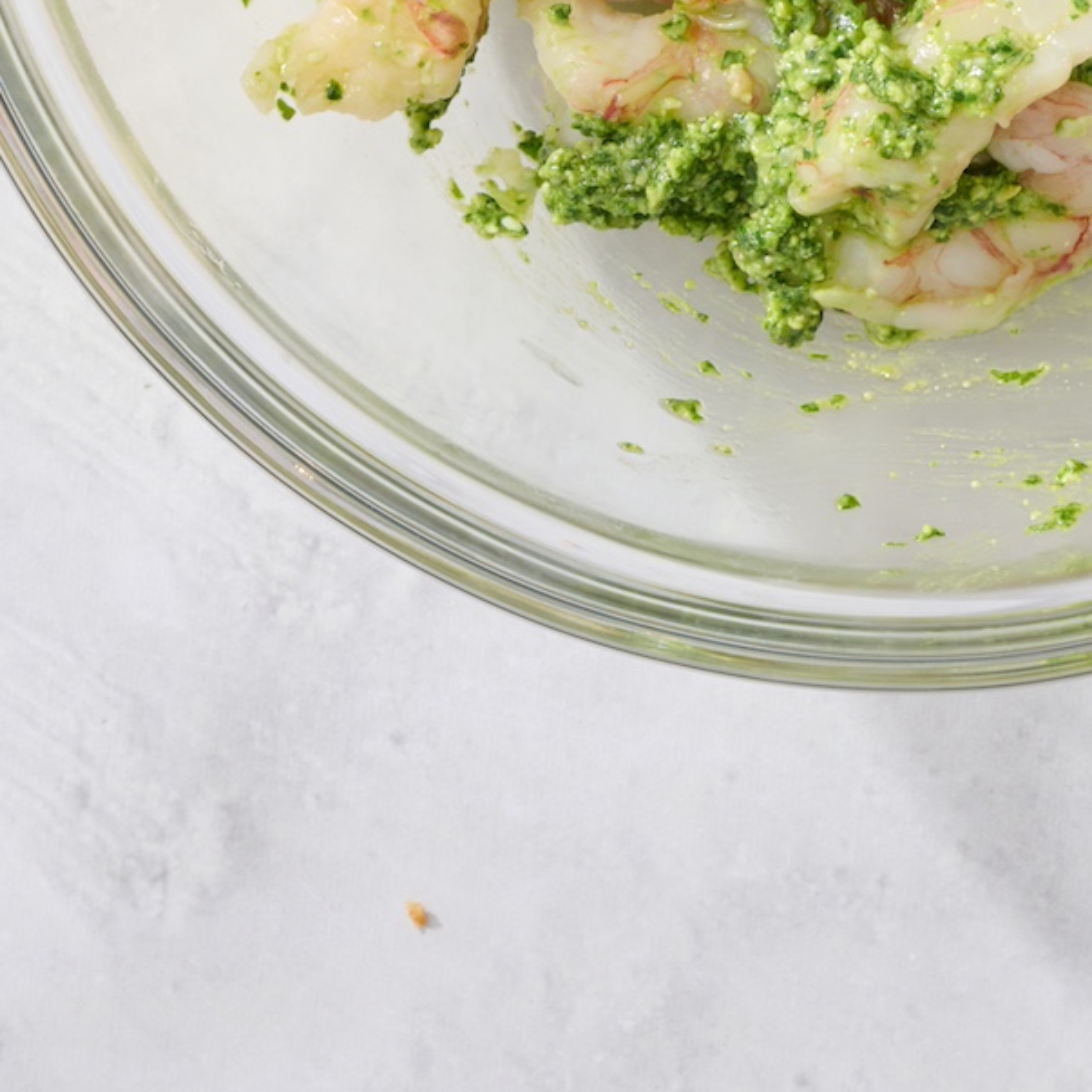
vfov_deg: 10.1
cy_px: -308
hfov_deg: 10.2
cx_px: 920
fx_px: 6067
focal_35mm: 170
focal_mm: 67
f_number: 14
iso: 500
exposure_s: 1/200
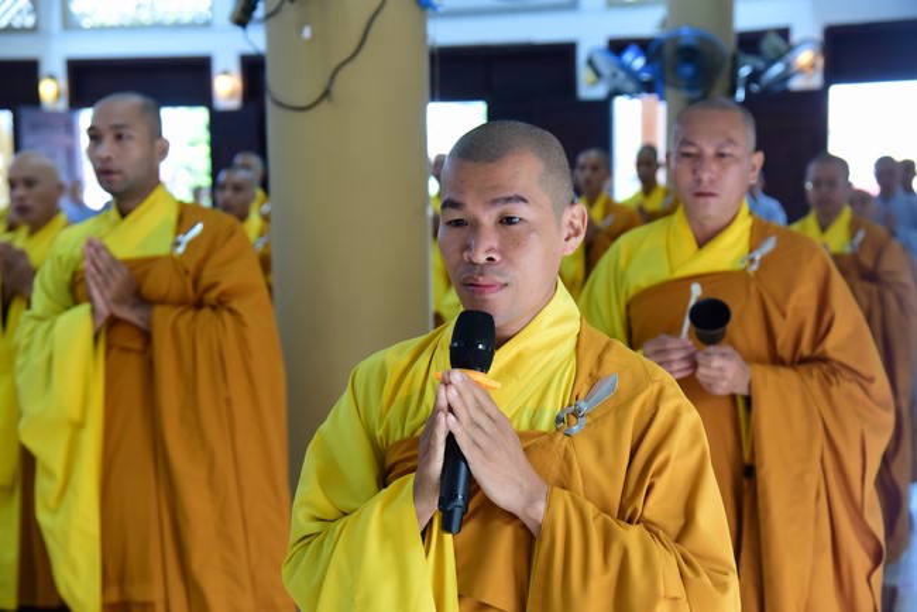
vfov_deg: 20.9
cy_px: 306
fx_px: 1656
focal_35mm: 65
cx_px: 458
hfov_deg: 30.9
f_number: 5
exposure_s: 1/60
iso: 2000
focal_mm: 65
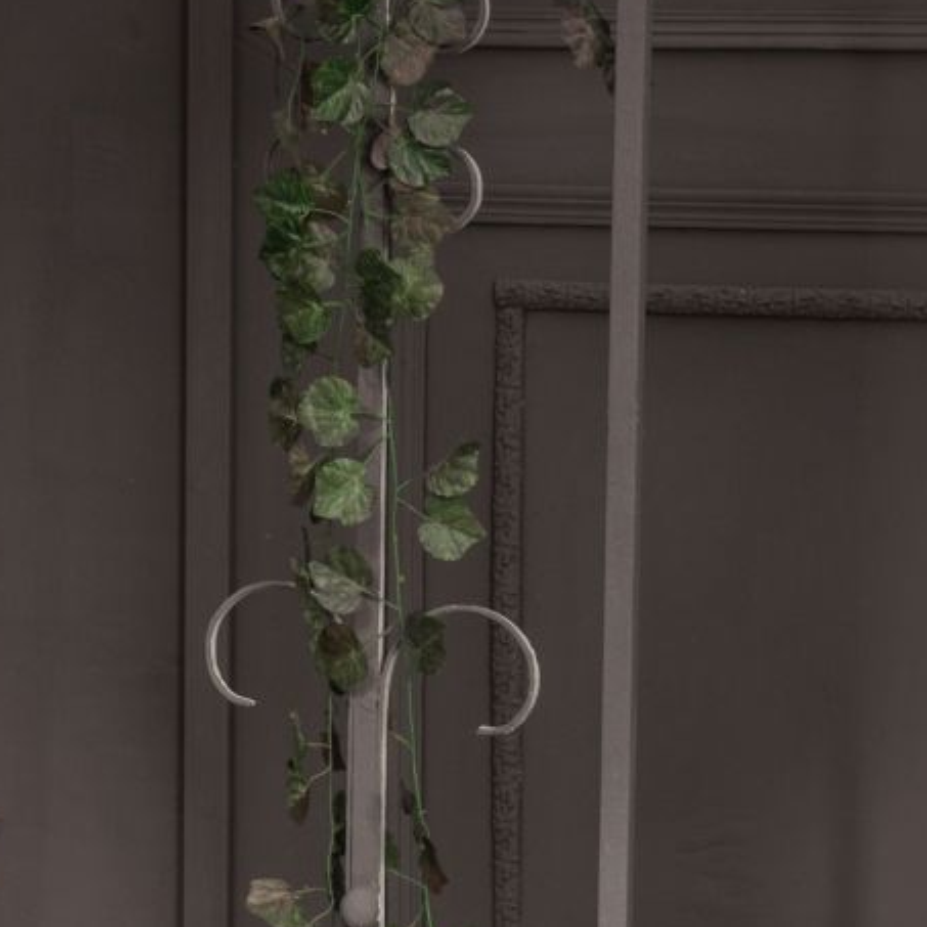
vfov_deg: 9.9
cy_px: 1601
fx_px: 5090
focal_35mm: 168
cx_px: 123
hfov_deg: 10.4
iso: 80
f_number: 7.1
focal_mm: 46
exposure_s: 1/160
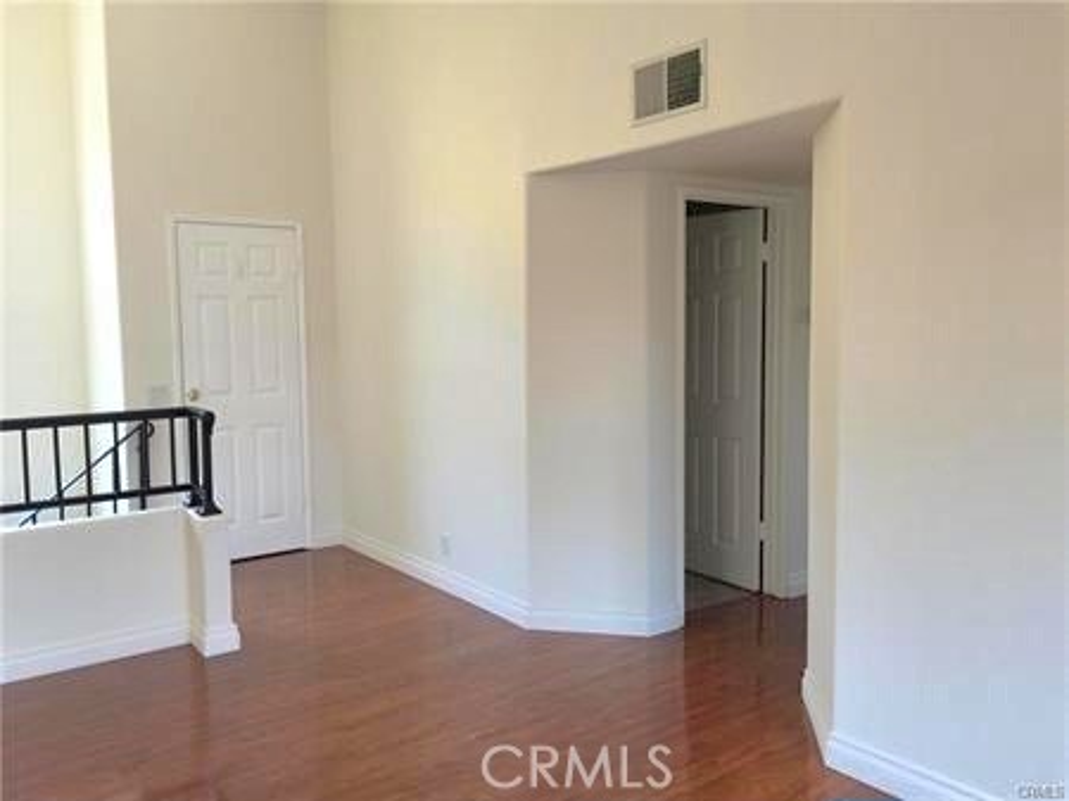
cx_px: 534
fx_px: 895
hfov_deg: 61.7
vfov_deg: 48.2
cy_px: 400
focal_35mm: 29
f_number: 2.2
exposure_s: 1/30
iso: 32
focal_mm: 4.15
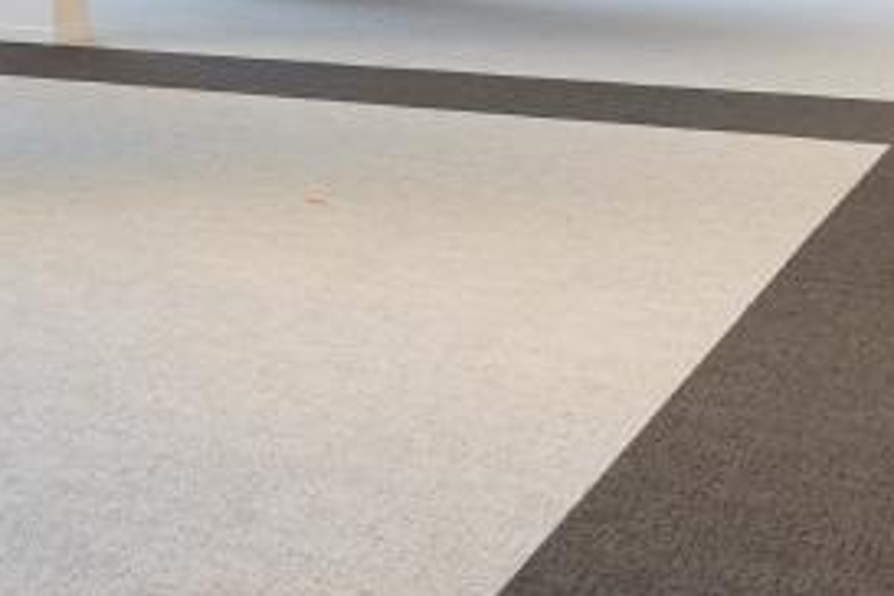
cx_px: -324
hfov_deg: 23.3
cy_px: -178
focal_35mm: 75
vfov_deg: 17.1
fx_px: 1862
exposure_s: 1/30
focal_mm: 16
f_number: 10
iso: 640
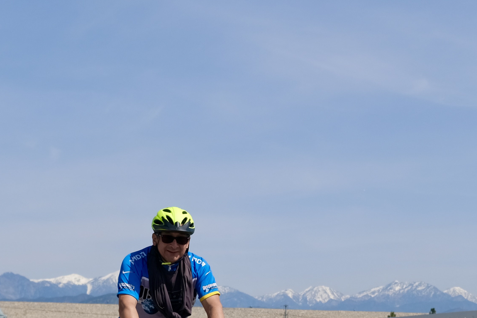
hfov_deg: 22.2
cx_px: 354
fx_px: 1206
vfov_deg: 14.7
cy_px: 353
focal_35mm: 91
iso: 160
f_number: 4
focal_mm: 23
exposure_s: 1/2000
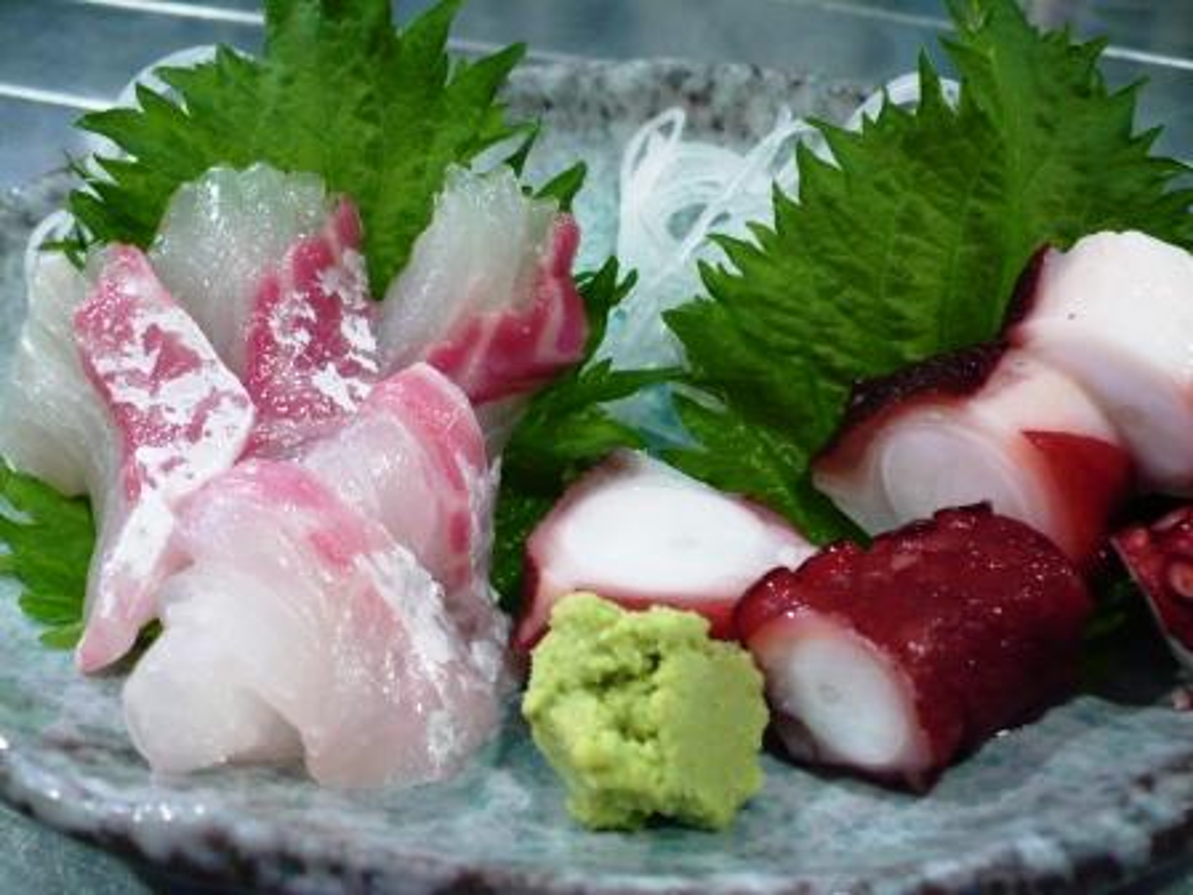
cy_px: 448
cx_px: 596
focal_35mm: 37
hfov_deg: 50.1
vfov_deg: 38.7
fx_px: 1275
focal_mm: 6.1
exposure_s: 1/8
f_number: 2.8
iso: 200
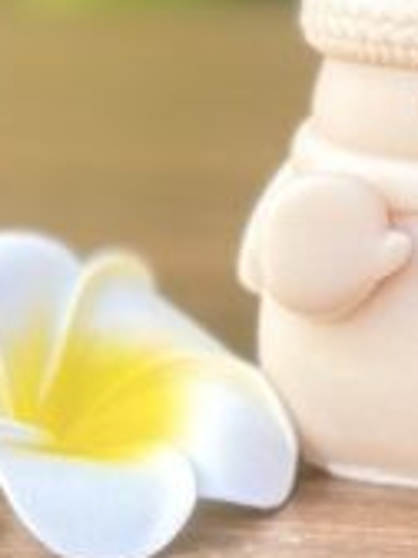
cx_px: 478
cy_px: -256
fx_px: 3671
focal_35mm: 228
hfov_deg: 6.5
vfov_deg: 8.5
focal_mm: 6.86
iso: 125
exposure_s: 1/98
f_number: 1.78
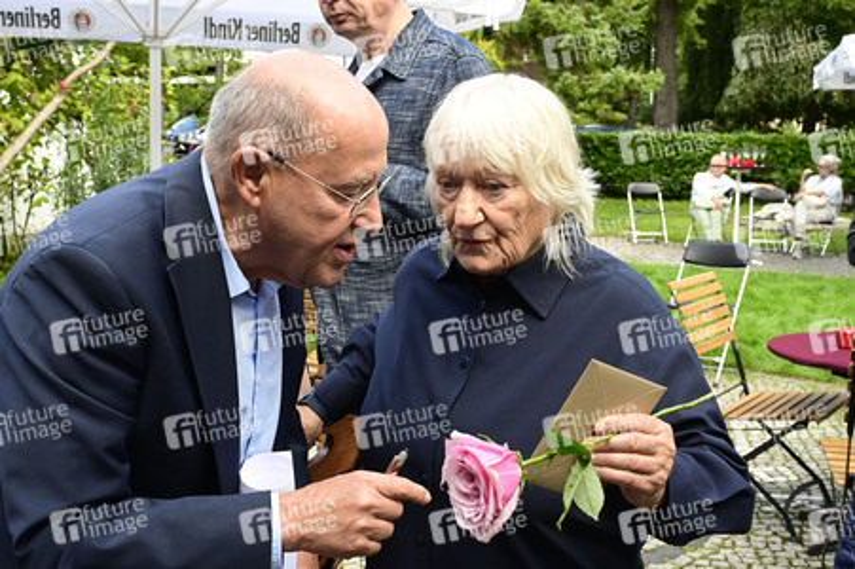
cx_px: 428
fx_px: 949
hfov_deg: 48.5
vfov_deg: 33.4
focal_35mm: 40
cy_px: 284
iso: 3200
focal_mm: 40
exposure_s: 1/640
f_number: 10
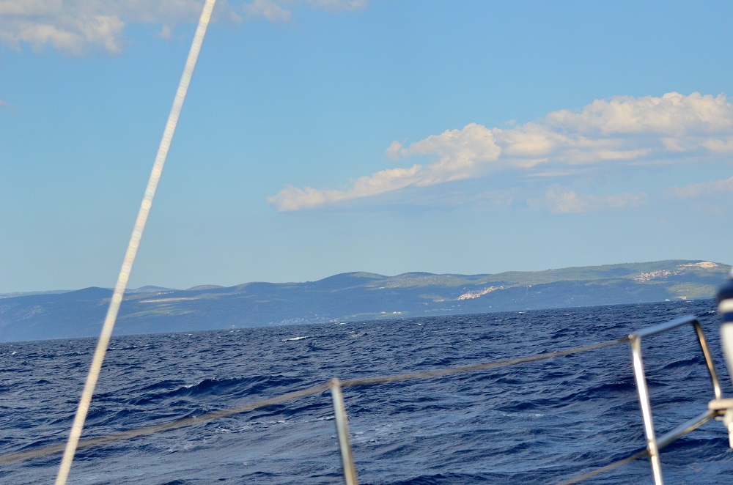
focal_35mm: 105
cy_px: 242
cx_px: 366
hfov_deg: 19.5
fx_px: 2133
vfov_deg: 13.0
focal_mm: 70
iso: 1100
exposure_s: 1/8000
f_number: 5.6
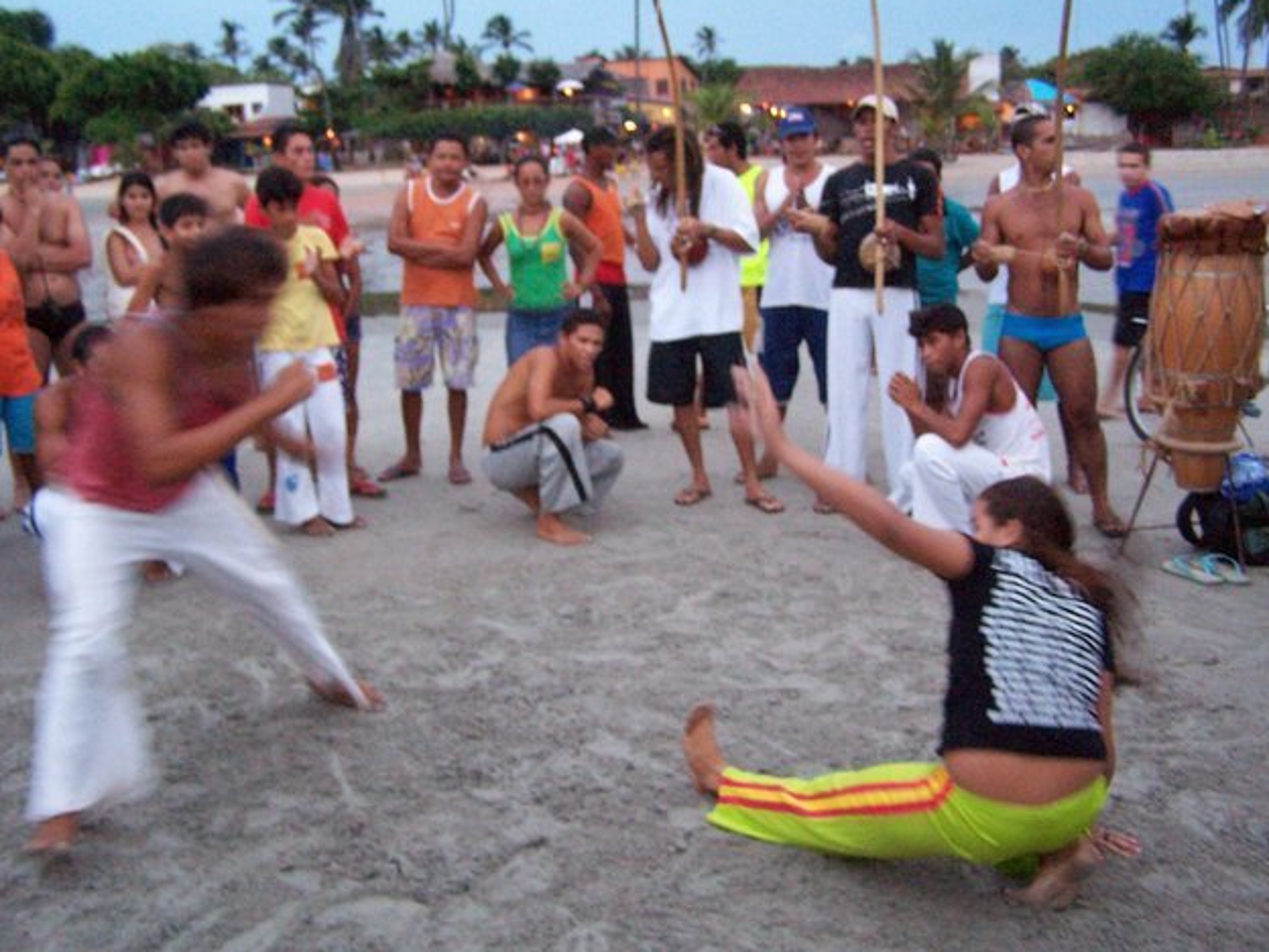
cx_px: 634
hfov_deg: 47.9
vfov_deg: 36.8
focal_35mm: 39
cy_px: 466
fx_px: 1430
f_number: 2.8
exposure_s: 1/20
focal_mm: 6.3
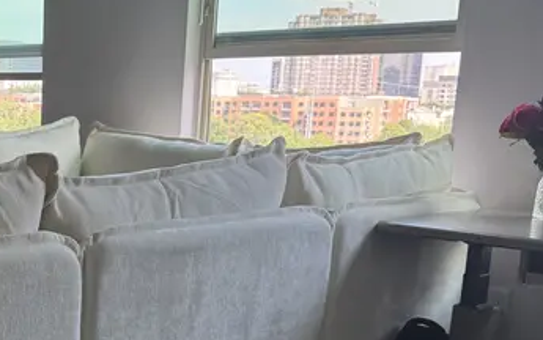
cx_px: 33
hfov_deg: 32.4
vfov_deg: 21.6
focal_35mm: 59
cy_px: 302
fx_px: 874
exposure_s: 1/238
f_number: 1.78
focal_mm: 6.76
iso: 125
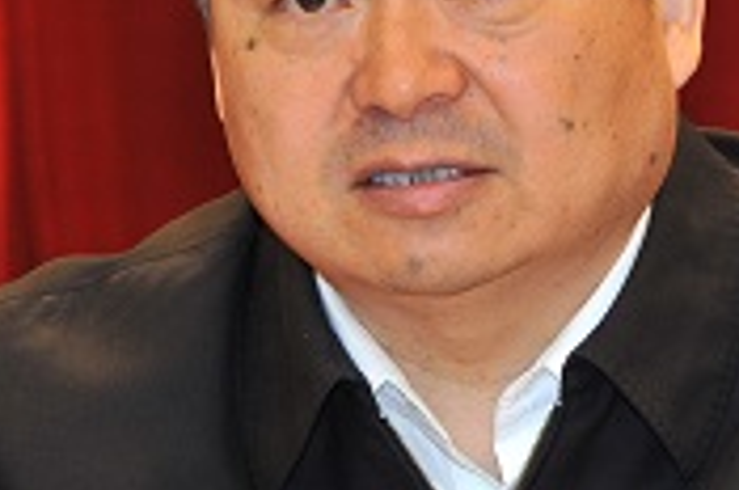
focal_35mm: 567
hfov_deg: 3.6
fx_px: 11618
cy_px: 256
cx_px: 422
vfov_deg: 2.4
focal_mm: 165
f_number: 7.1
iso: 1000
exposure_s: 1/60
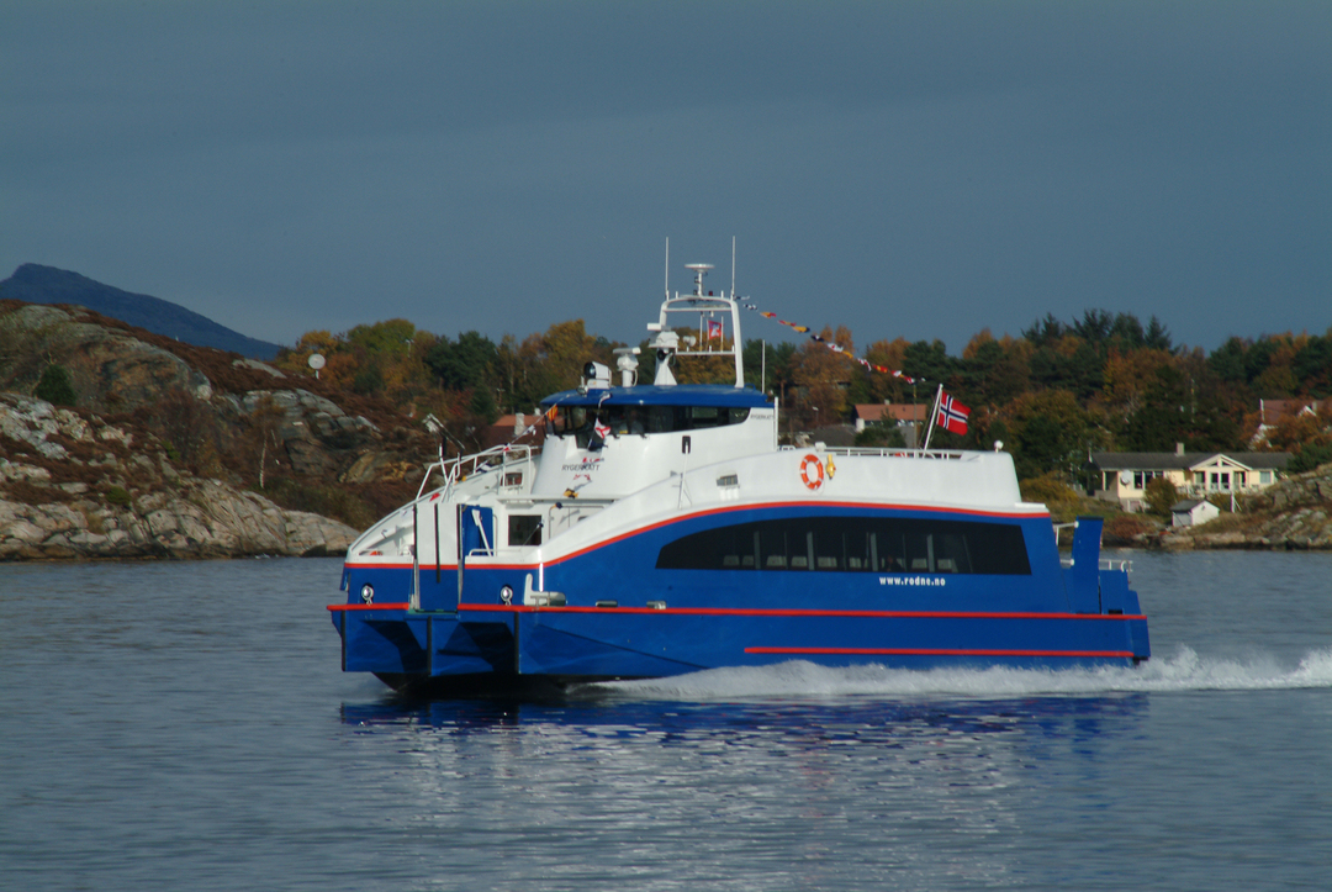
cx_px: 666
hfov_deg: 6.9
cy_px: 446
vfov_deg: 4.6
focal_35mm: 300
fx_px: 11113
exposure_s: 1/250
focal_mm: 200
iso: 200
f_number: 13
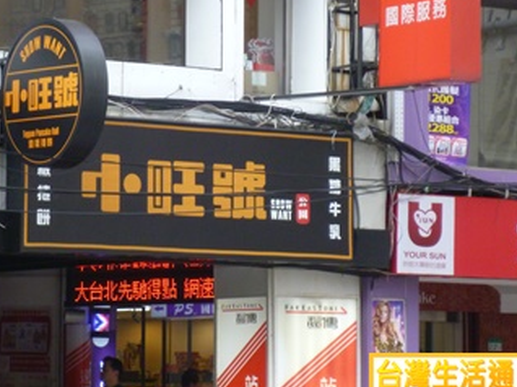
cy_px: 151
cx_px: 197
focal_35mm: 209
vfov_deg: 7.1
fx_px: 3119
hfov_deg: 9.5
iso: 400
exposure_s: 1/80
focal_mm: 25
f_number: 6.9
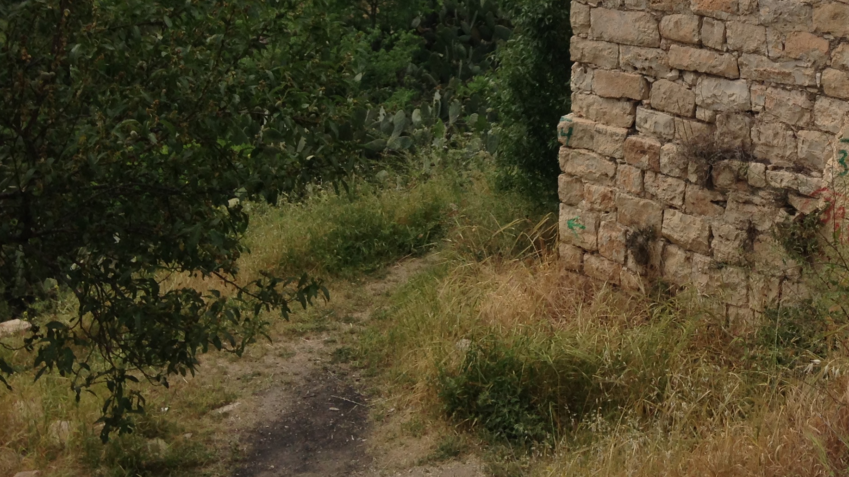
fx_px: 1441
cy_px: -81
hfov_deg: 32.3
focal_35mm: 64
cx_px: 631
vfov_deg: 18.0
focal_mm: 4.12
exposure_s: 1/1427
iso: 50
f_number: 2.4
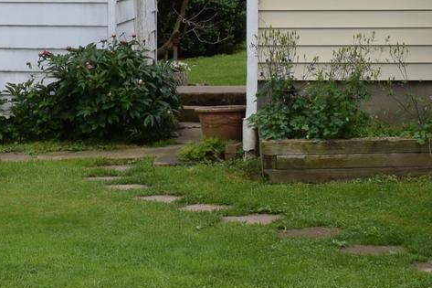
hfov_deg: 17.5
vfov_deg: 11.4
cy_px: -85
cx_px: 155
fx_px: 1403
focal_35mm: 117
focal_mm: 18
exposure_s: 1/400
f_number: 10
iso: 200
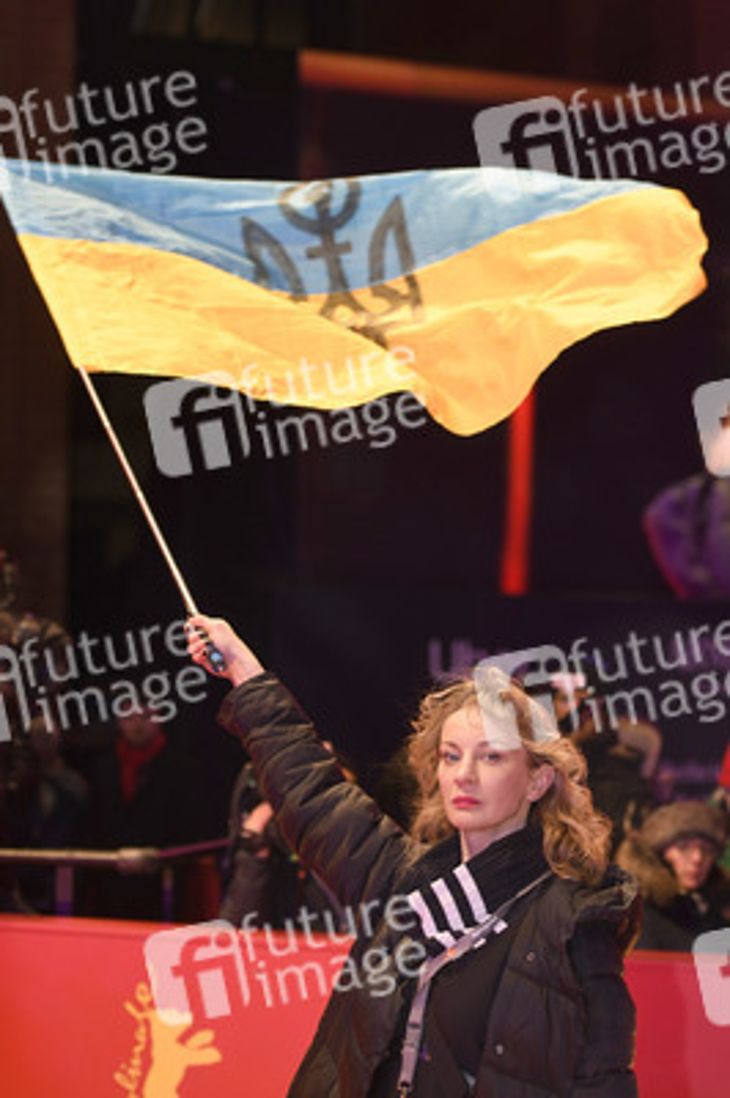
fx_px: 2133
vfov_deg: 28.9
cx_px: 365
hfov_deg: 19.4
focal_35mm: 70
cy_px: 549
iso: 1250
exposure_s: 1/400
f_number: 3.2
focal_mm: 70
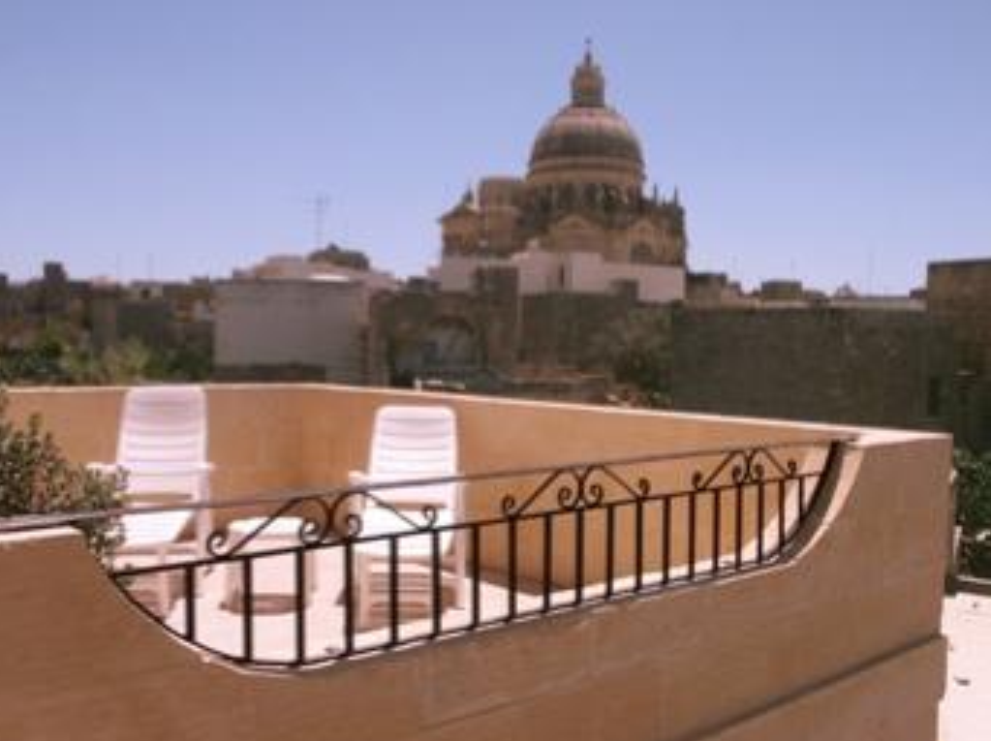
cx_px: 485
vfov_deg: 39.6
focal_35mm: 36
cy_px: 379
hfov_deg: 51.4
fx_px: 1030
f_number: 8
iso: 100
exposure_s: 1/750
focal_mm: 8.99
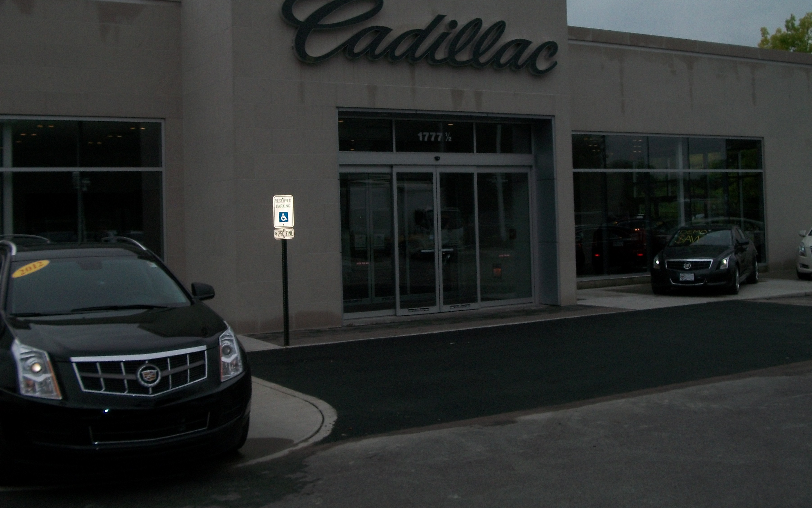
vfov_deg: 29.8
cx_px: 409
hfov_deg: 46.2
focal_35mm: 43
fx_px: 952
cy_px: 205
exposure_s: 1/640
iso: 80
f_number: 6.3
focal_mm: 7.1
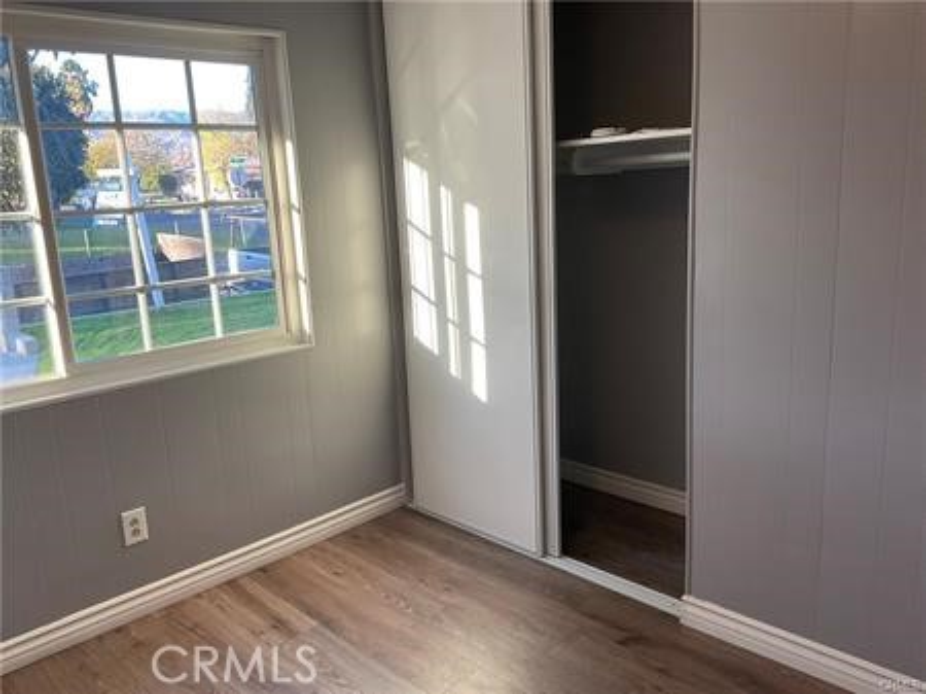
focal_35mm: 29
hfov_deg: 61.7
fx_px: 775
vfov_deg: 48.2
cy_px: 347
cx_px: 463
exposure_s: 1/60
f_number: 1.8
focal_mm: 3
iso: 40
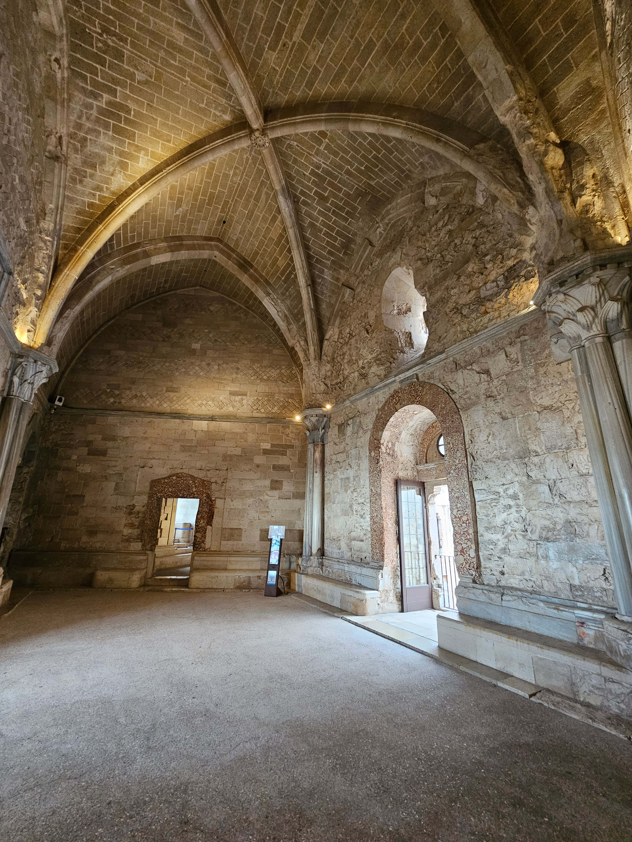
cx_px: 316
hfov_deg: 89.9
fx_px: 316
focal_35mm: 13
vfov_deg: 106.2
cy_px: 421
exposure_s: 1/33
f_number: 2.2
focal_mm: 2.2
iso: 500
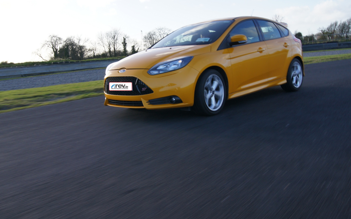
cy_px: 96
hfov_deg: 55.3
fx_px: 335
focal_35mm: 35
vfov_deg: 36.2
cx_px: 169
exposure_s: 1/80
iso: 200
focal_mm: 20
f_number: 14
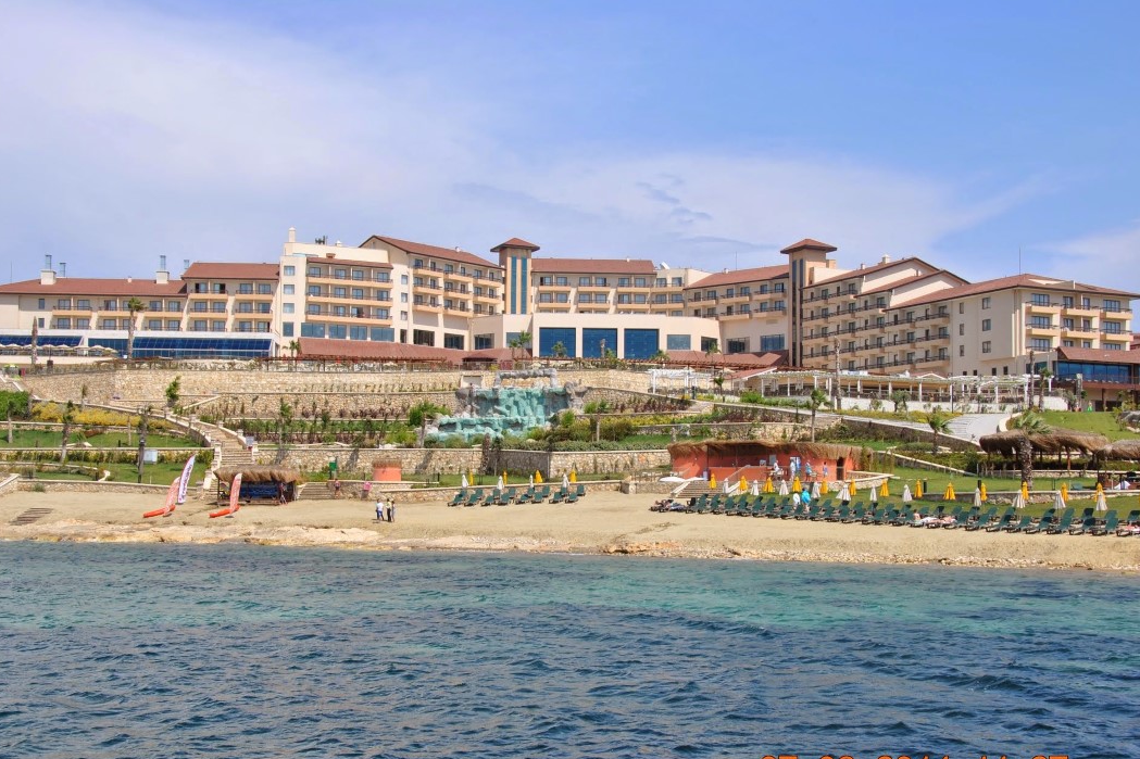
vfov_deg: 29.2
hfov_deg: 42.7
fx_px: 1456
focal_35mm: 46
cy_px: 416
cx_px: 563
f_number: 8
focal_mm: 28
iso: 100
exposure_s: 1/250
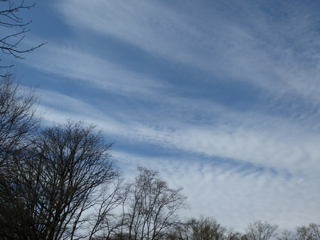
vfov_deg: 34.3
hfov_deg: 44.8
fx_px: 388
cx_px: 160
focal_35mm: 42
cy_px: 120
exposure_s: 1/1000
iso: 80
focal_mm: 7.2
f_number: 3.8
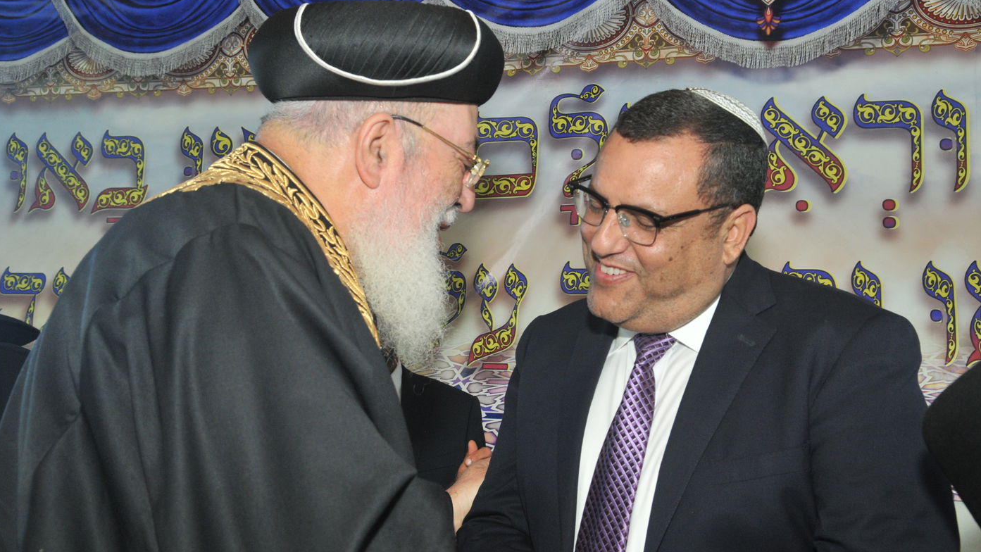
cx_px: 489
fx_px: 1067
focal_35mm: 41
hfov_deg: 49.4
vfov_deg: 29.0
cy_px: 271
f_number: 6.3
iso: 640
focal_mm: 26
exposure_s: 1/100
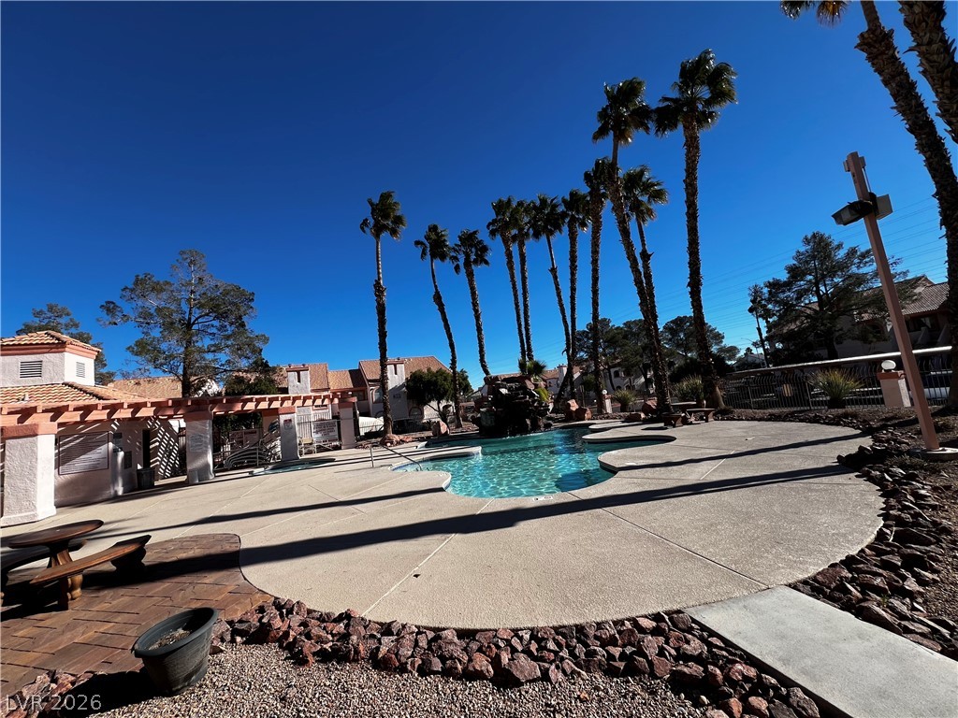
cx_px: 479
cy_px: 359
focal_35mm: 13
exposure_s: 1/1727
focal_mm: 1.57
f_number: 1.8
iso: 32
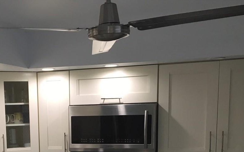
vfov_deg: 19.4
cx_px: 48
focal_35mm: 63
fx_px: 419
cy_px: 186
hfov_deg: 31.6
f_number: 2.2
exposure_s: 1/30
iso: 25
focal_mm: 4.15
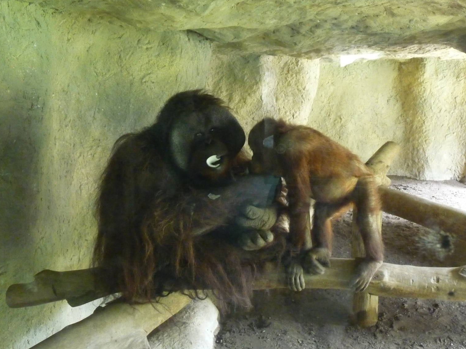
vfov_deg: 39.7
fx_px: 485
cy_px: 172
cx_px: 244
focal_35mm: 36
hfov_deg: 51.3
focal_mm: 5.6
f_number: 3.6
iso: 800
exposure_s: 1/13
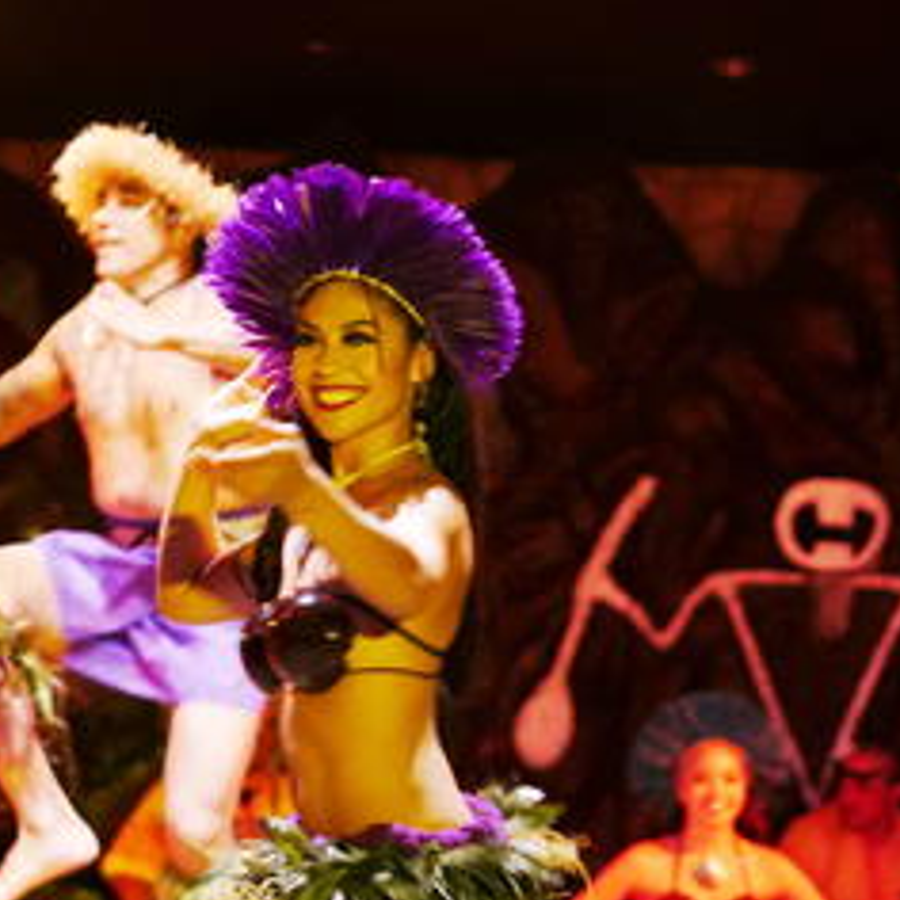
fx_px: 4471
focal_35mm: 152
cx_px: 336
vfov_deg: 11.5
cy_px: 568
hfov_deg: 11.5
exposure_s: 1/100
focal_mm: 45
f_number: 1.8
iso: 1250
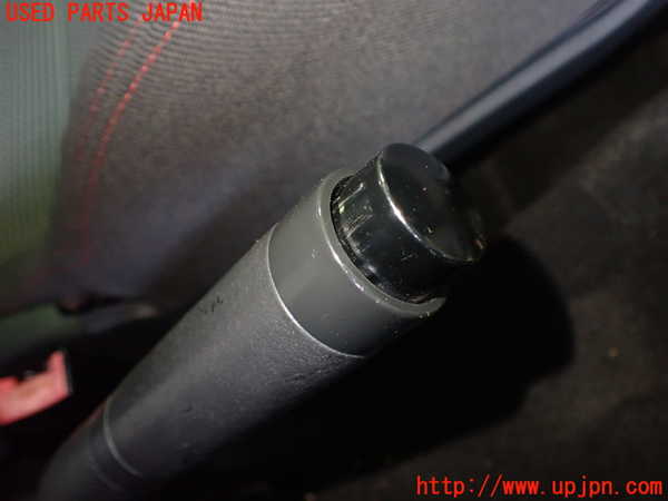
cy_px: 250
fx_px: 579
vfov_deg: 46.8
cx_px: 334
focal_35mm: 30
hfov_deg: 60.0
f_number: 2.3
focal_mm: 5.4
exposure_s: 1/40
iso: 800
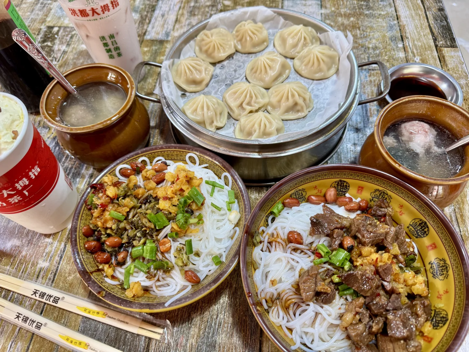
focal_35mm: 24
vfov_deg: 56.8
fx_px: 325
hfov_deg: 71.6
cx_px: 234
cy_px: 176
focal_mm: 6.76
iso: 125
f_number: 1.78
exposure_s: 1/50
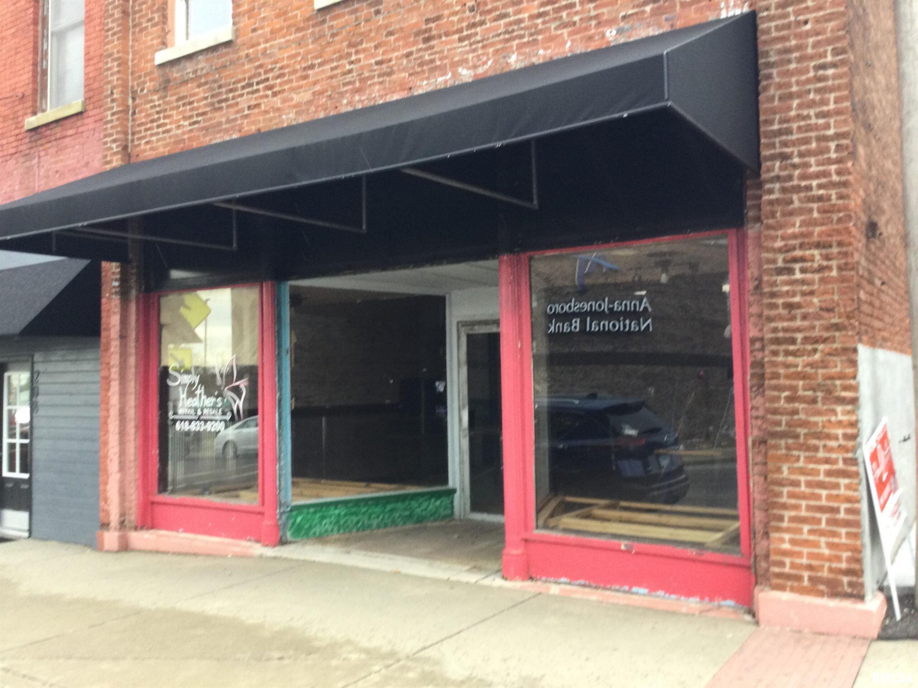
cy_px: 344
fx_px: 822
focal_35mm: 31
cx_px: 459
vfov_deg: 45.4
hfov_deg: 58.4
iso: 25
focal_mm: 3.3
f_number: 2.4
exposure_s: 1/40
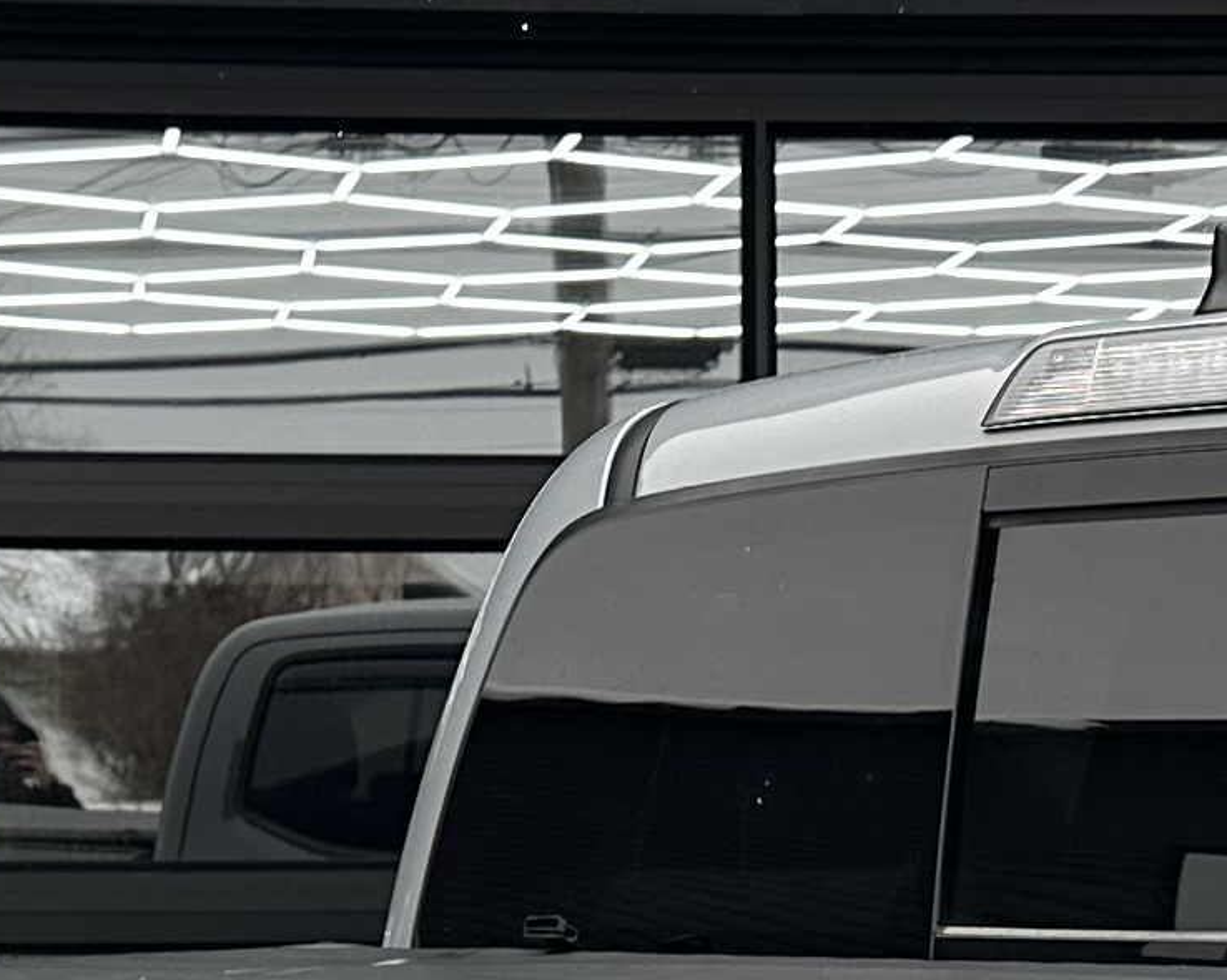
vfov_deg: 11.3
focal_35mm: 128
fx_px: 4647
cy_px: 1688
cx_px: 564
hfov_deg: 15.0
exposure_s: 1/879
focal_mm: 6.86
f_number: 1.78
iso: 80
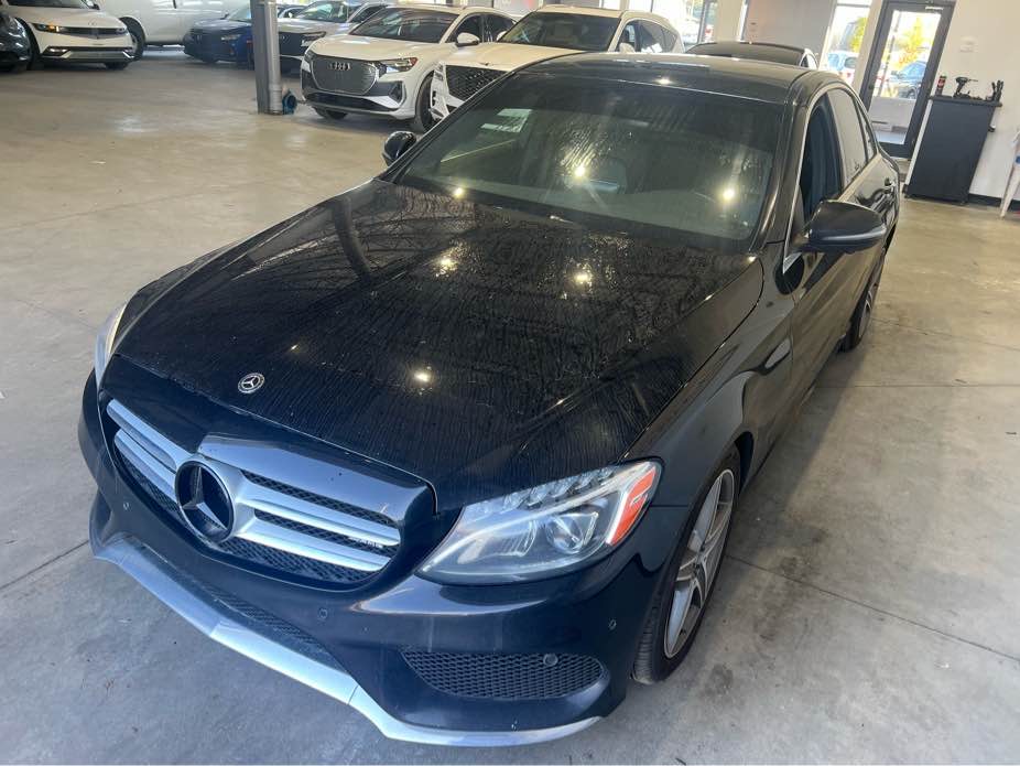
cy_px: 383
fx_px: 766
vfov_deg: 53.1
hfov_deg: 67.3
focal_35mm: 26
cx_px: 510
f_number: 1.5
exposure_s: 1/120
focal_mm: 5.7
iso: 80
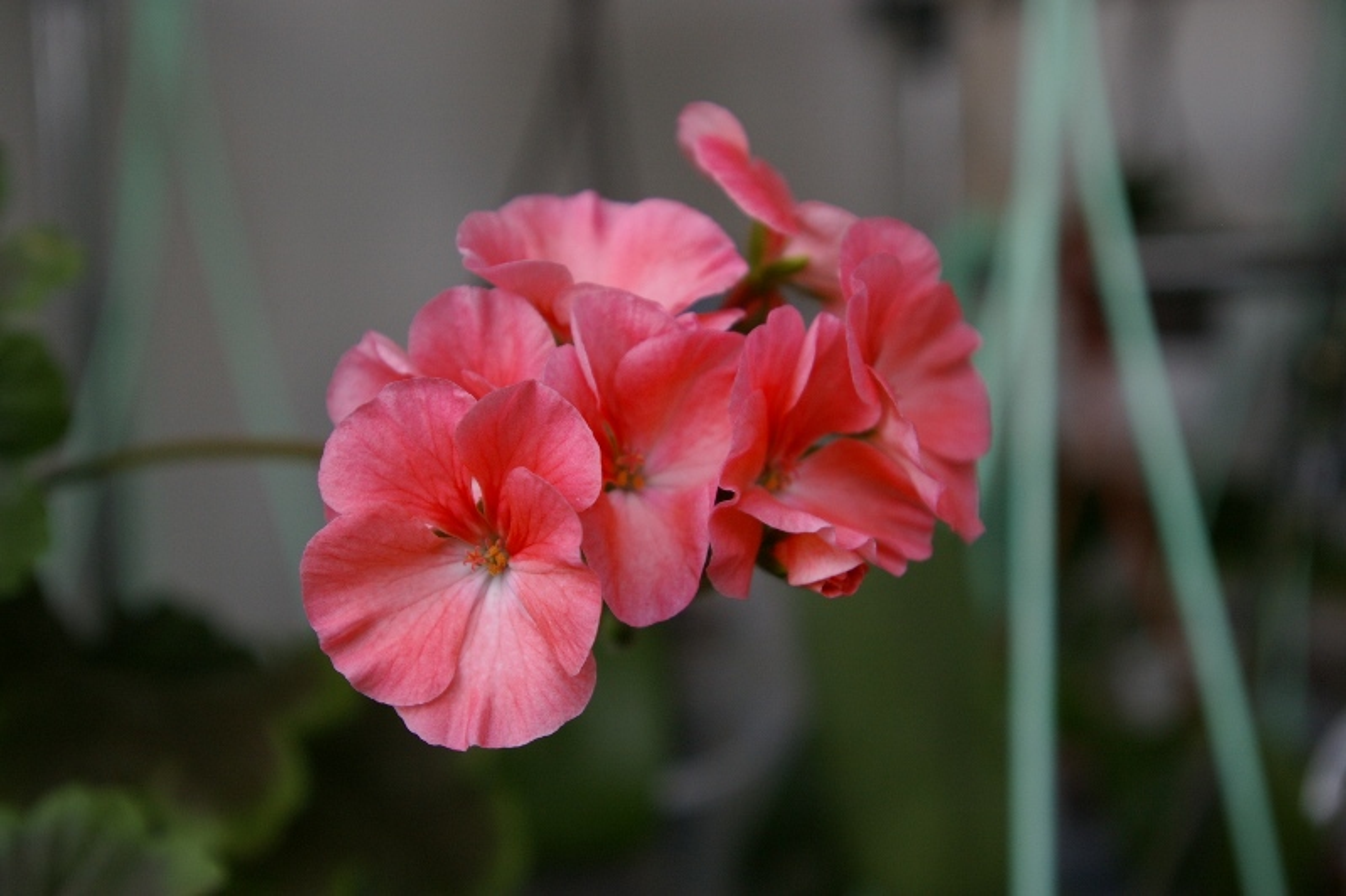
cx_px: 673
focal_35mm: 50
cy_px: 448
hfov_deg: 40.0
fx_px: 1850
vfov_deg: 27.2
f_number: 5.6
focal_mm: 33
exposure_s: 1/90
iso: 400
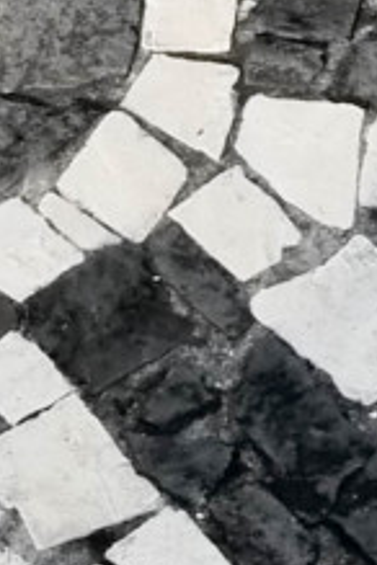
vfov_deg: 12.1
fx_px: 2576
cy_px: 743
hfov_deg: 8.2
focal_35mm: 164
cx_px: -231
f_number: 4
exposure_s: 1/200
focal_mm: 4.8
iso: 400
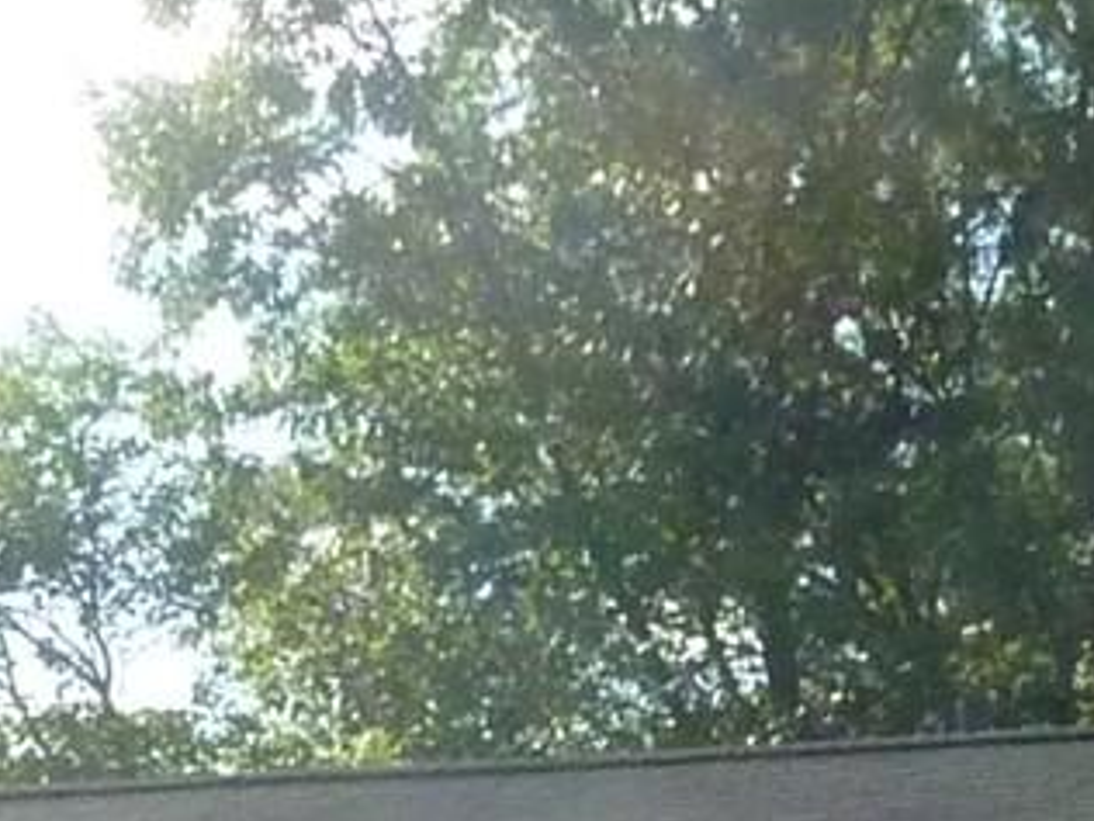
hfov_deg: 12.1
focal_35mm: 162
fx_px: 5120
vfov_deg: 8.2
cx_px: -3
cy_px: 2186
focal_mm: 4.1
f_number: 5.6
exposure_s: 1/800
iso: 400
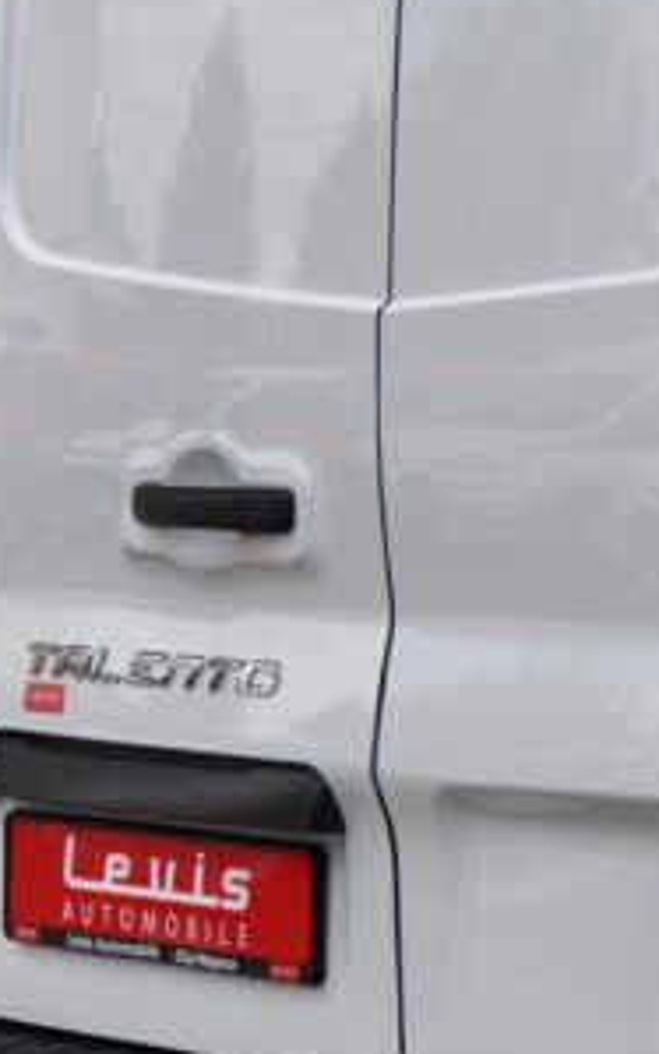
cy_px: 360
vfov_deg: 13.3
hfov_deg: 7.9
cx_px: 1445
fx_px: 4509
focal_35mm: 157
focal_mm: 30
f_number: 9
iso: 500
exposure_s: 1/320
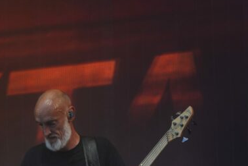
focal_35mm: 314
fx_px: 2163
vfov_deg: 4.4
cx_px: 67
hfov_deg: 6.6
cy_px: 142
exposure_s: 1/160
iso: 640
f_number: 5.6
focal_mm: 103
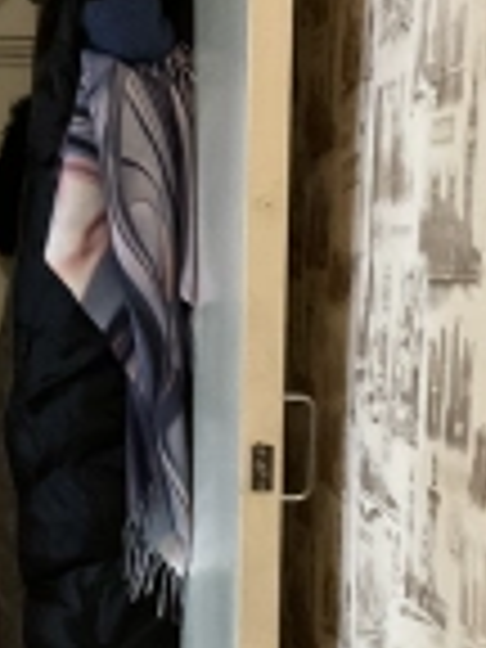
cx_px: 47
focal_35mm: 94
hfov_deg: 15.5
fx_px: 1760
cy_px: 418
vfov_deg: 20.8
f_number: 1.8
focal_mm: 3
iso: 400
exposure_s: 1/25
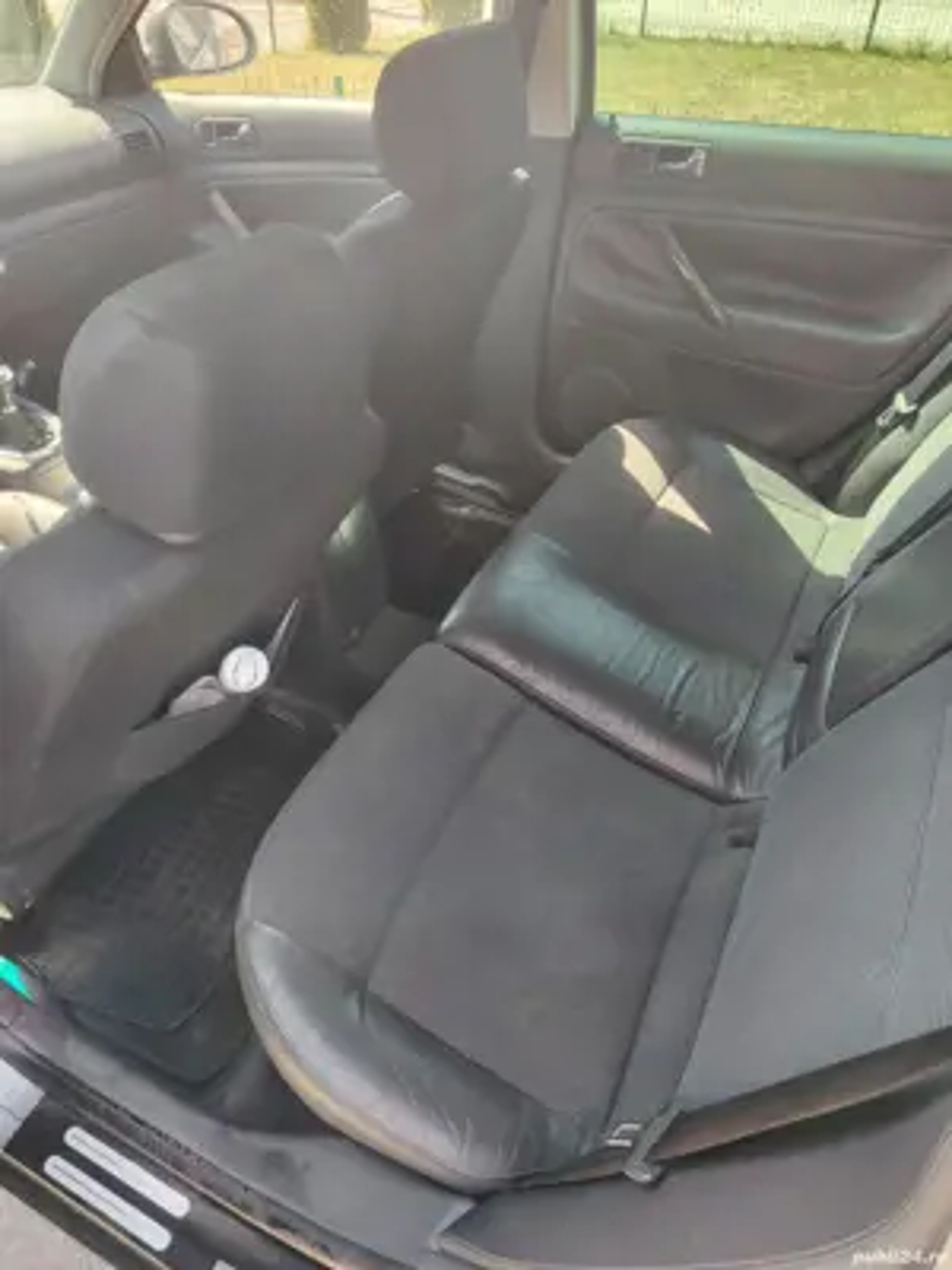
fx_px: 880
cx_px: 476
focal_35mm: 24
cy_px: 635
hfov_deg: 56.8
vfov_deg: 71.6
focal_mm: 5.25
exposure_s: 1/50
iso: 104
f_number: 1.75
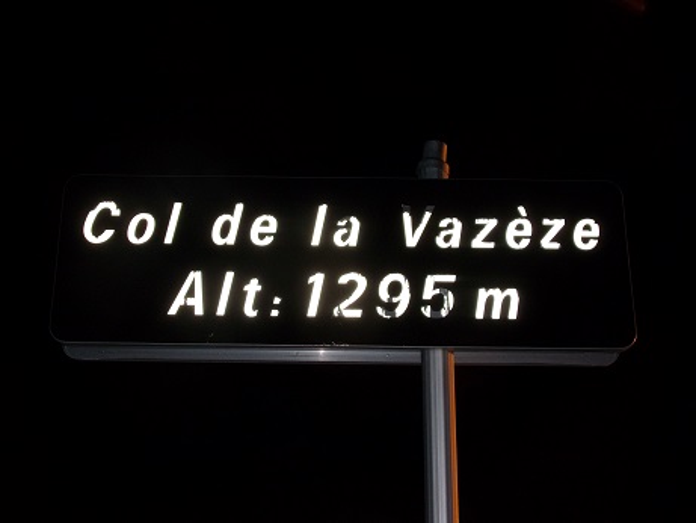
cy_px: 262
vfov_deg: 31.5
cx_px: 348
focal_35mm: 46
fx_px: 925
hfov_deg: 41.2
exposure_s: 1/34
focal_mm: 8.3
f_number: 4.1
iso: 200
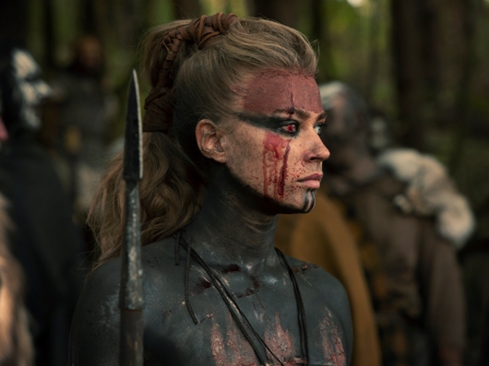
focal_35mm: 109
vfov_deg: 13.6
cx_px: 266
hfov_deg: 18.0
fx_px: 1539
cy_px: 184
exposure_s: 1/400
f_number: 5.6
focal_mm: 100
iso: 1000
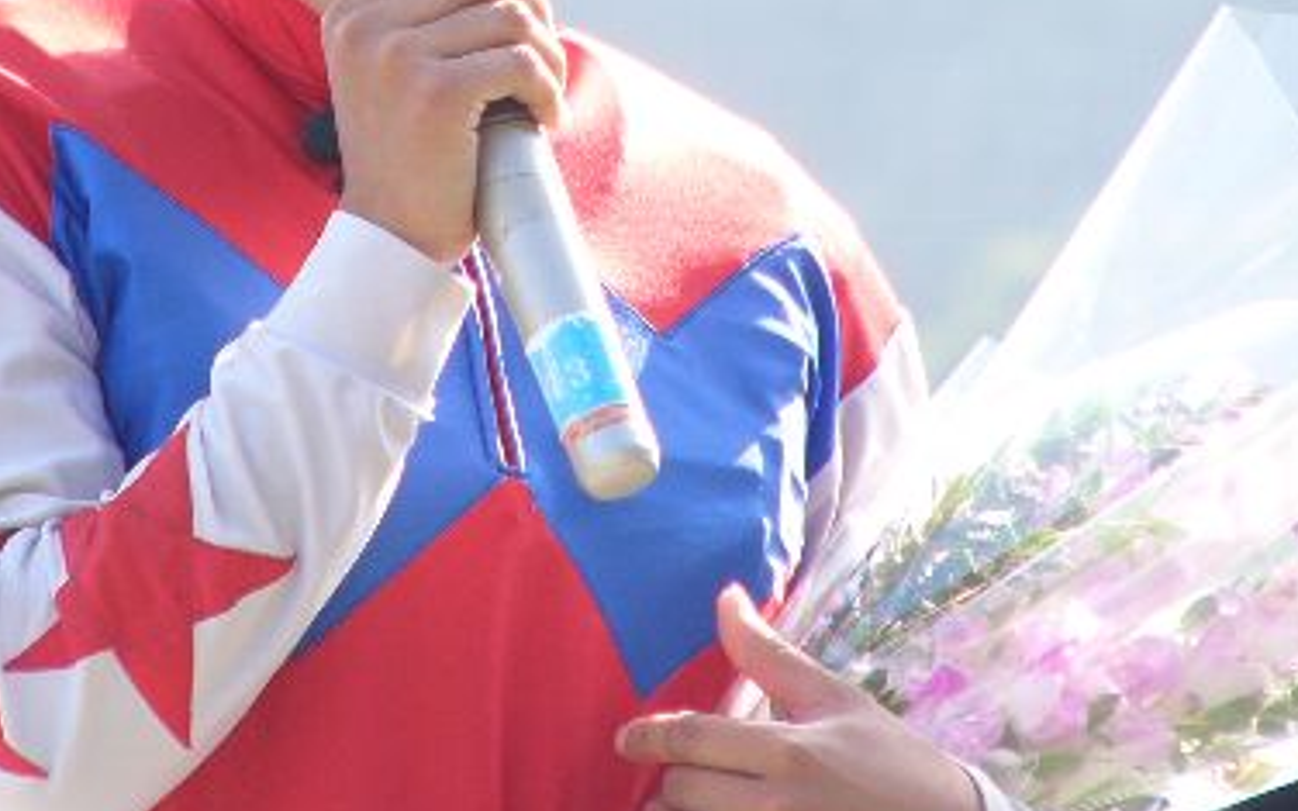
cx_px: 490
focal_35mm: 639
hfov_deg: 3.3
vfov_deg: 2.1
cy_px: 21
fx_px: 22604
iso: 50
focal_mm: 58.9
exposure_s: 1/160
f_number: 4
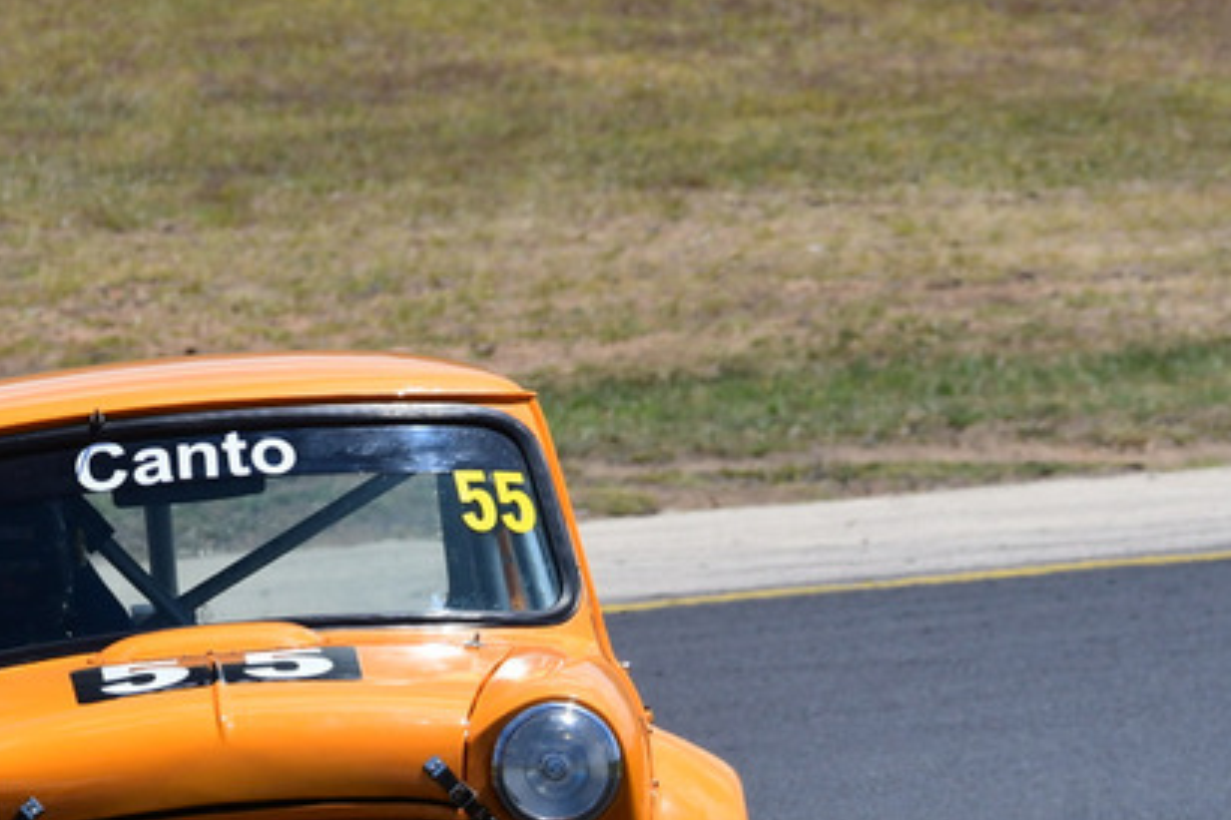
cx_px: 279
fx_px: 32961
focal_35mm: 964
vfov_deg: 1.4
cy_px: 548
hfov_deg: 2.1
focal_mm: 330
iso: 320
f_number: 11
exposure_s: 1/640
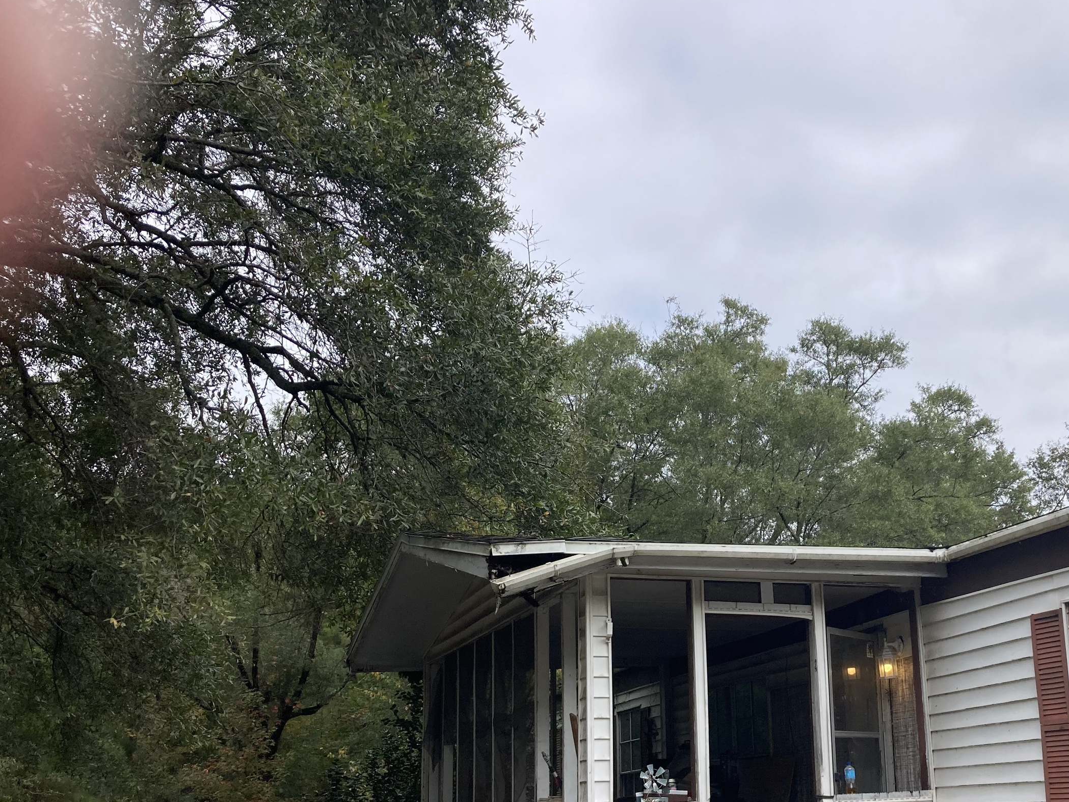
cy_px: 558
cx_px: 758
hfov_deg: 44.7
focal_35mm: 41
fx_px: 1266
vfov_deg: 34.7
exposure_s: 1/1453
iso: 20
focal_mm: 3.99
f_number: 1.8
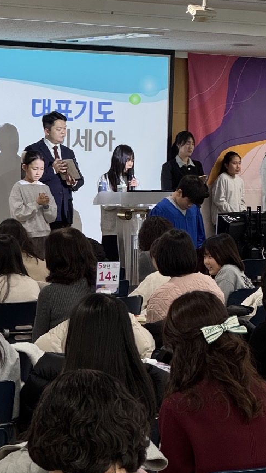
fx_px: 1555
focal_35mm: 124
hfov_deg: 9.8
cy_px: 167
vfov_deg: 17.3
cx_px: 125
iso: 125
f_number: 2.8
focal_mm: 9
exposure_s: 1/60
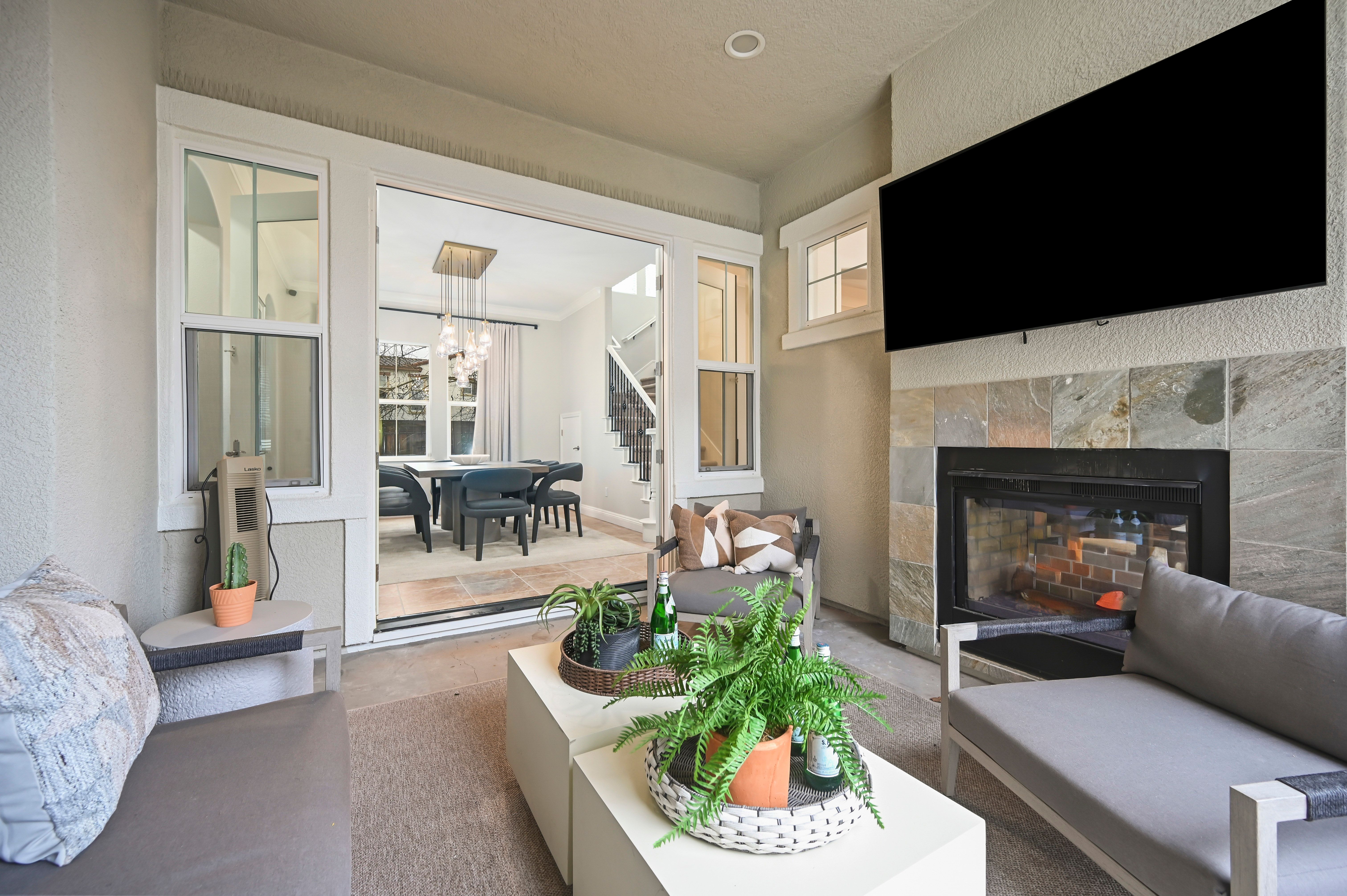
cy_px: 448
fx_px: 523
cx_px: 674
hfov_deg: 104.3
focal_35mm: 14
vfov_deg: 81.1
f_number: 5
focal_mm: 14
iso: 320
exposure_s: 1/6
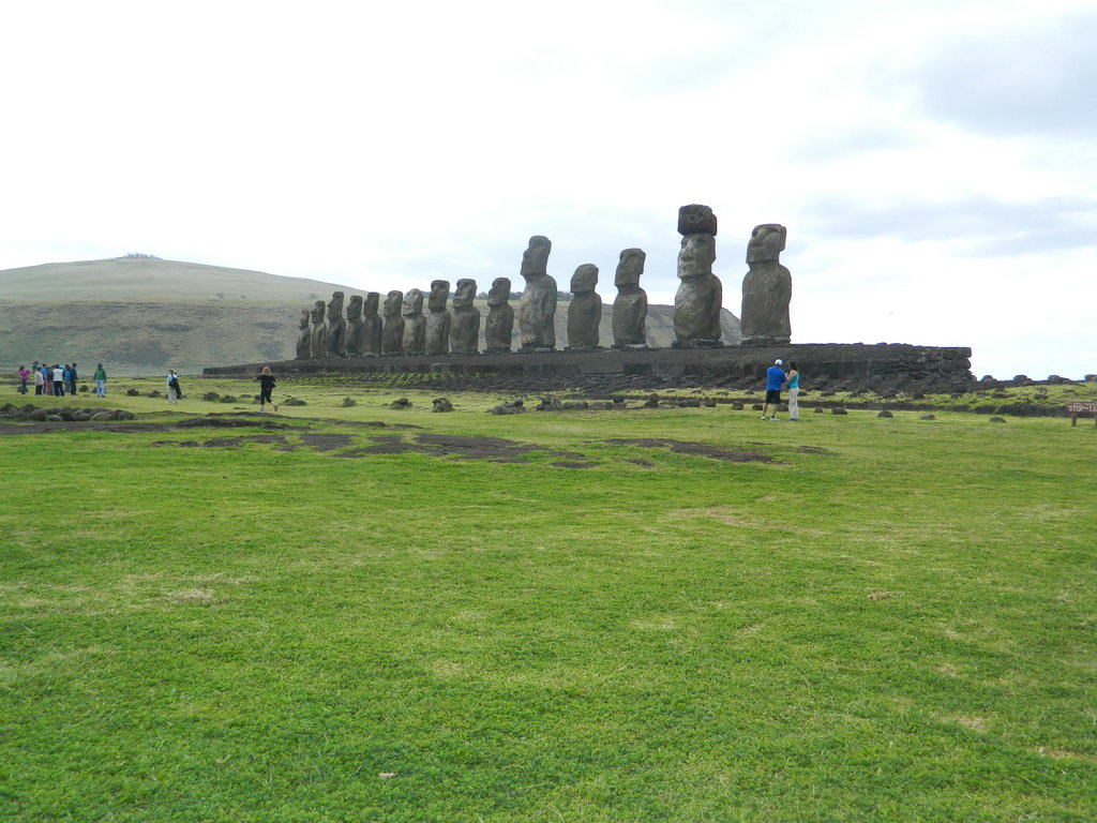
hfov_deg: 58.4
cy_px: 412
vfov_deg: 45.4
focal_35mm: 31
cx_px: 548
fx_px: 982
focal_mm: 5.6
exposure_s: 1/800
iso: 110
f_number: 3.2
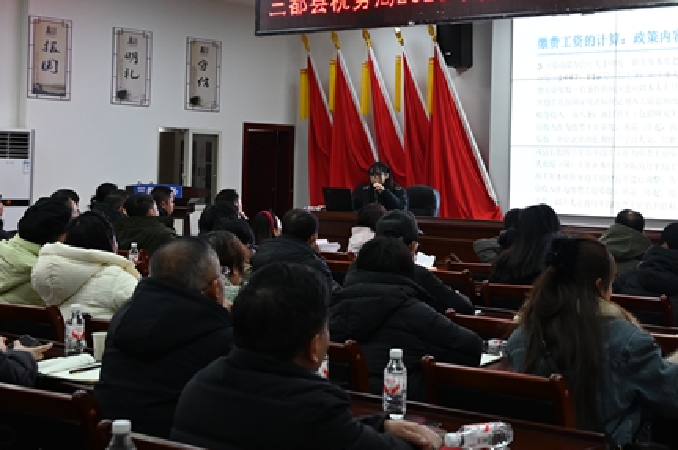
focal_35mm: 65
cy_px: 173
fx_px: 1222
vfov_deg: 20.8
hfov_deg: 30.8
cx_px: 439
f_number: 4.8
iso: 1800
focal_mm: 35
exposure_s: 1/125
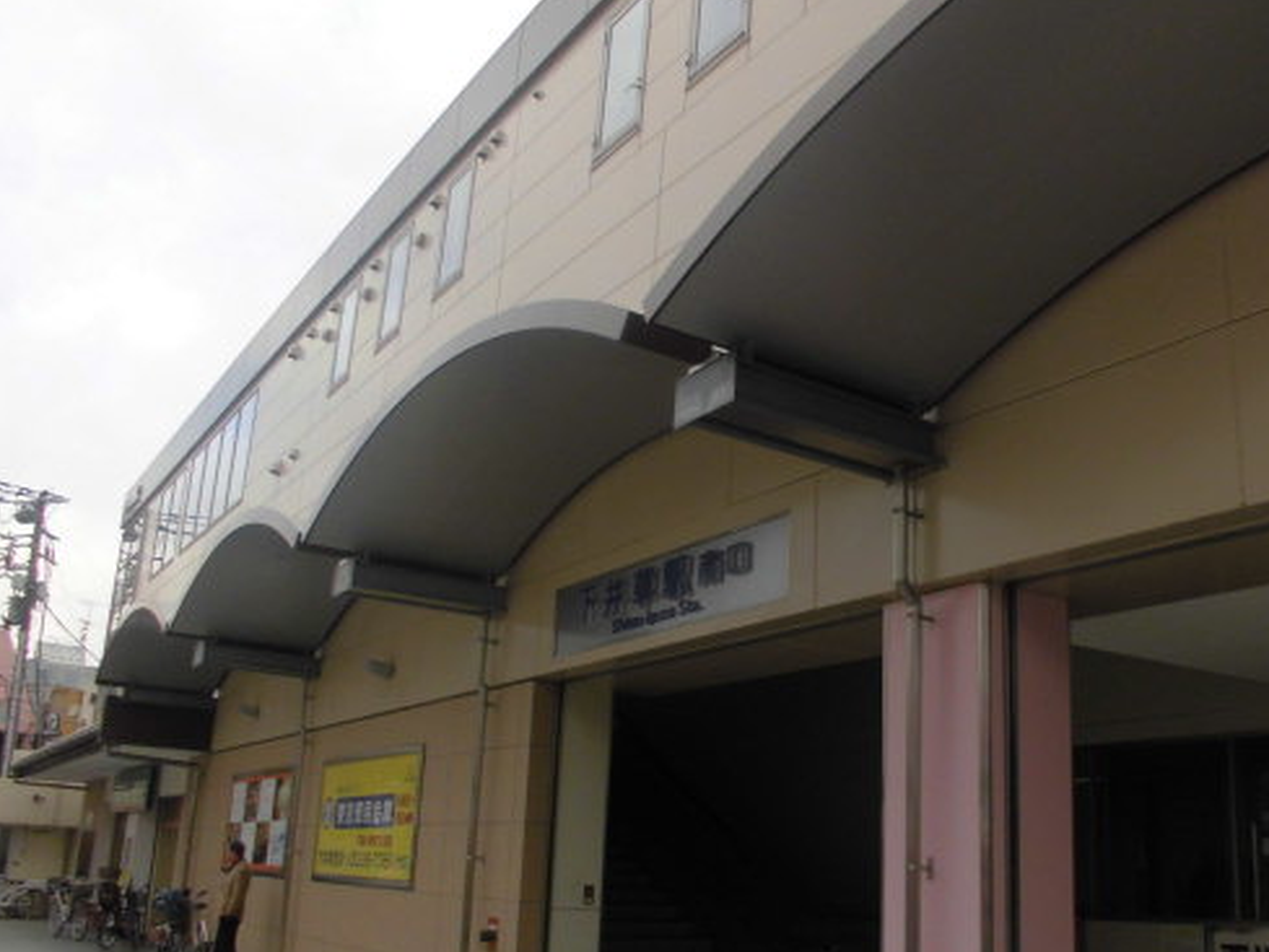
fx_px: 1247
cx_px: 779
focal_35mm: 34
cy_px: 547
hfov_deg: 53.5
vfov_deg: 41.7
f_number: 3.5
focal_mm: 4.6
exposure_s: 1/250
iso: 100
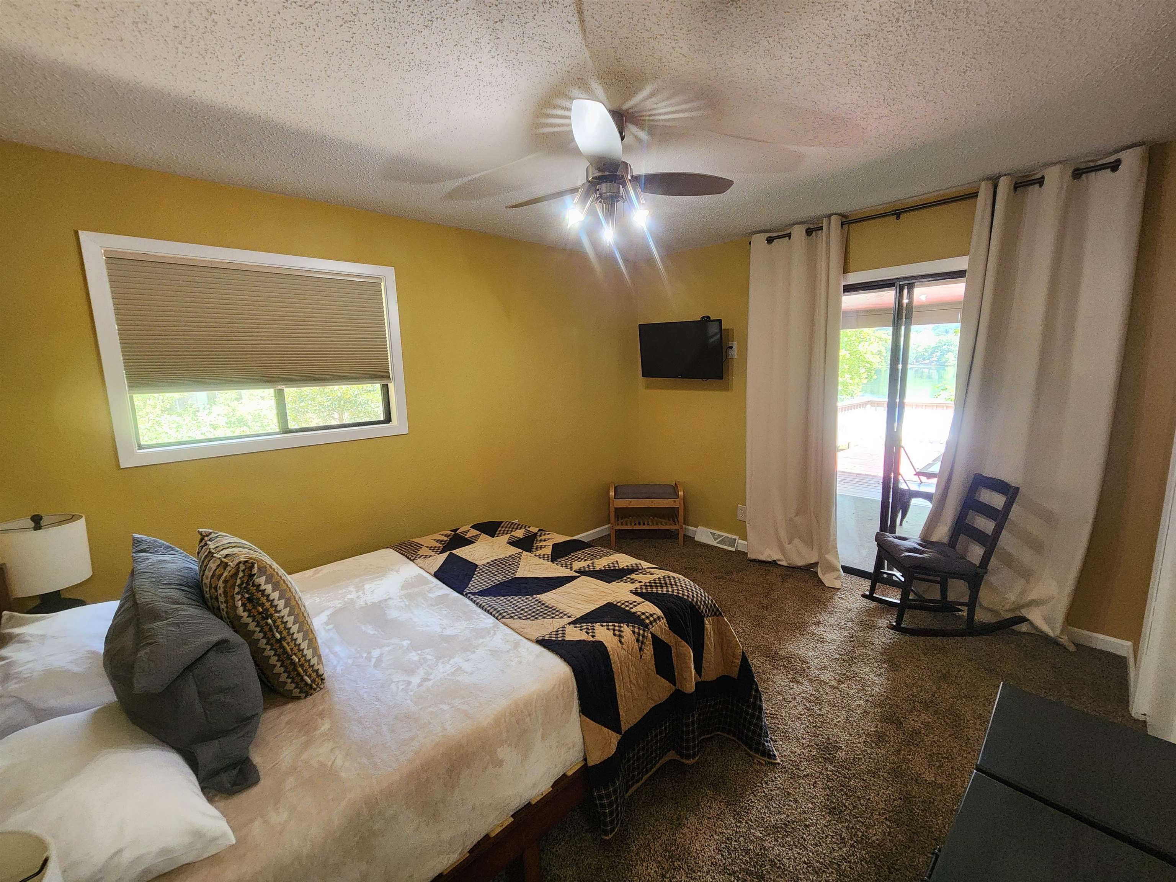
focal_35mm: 13
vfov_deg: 89.9
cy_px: 441
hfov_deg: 106.2
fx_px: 442
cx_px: 588
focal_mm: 2.2
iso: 400
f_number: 2.2
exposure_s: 1/60
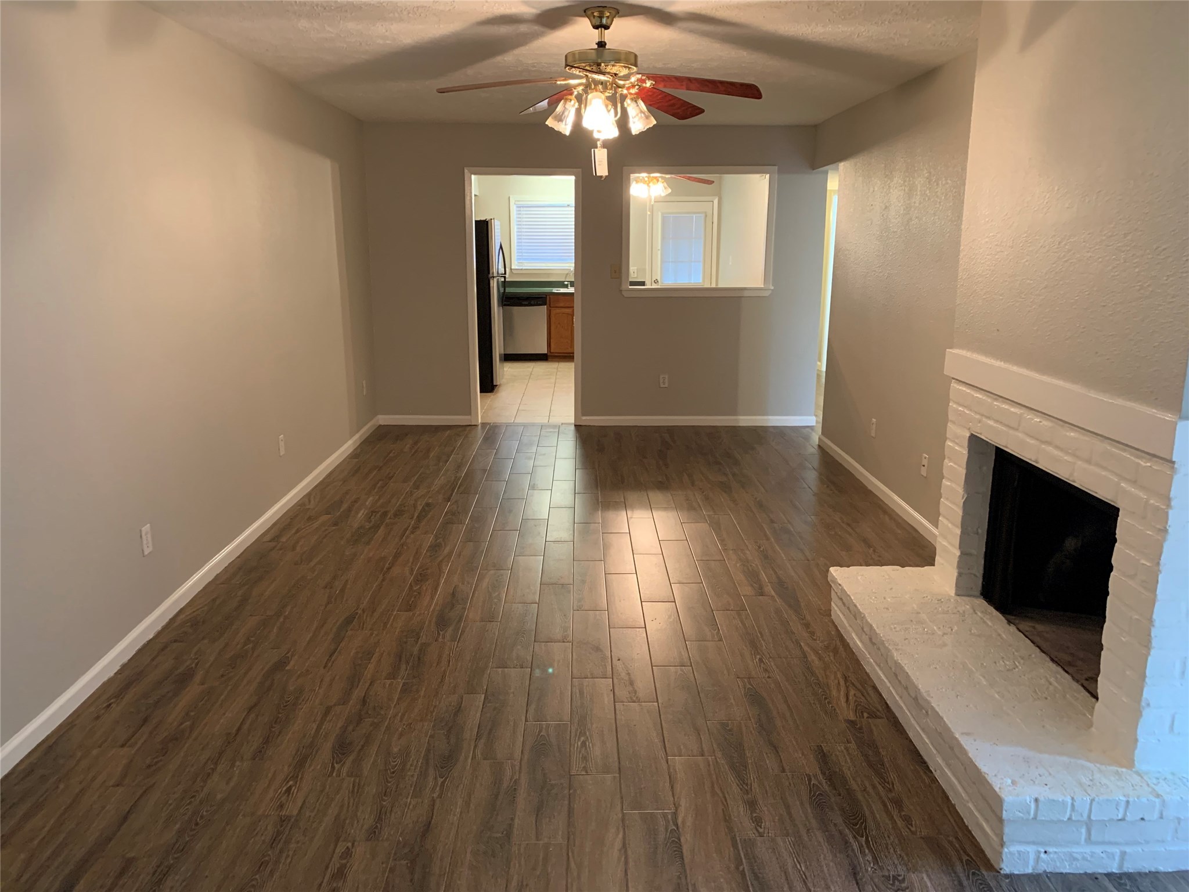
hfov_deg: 67.3
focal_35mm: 26
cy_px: 446
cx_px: 594
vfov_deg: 53.1
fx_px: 893
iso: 400
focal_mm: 4.25
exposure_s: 1/40
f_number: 1.8
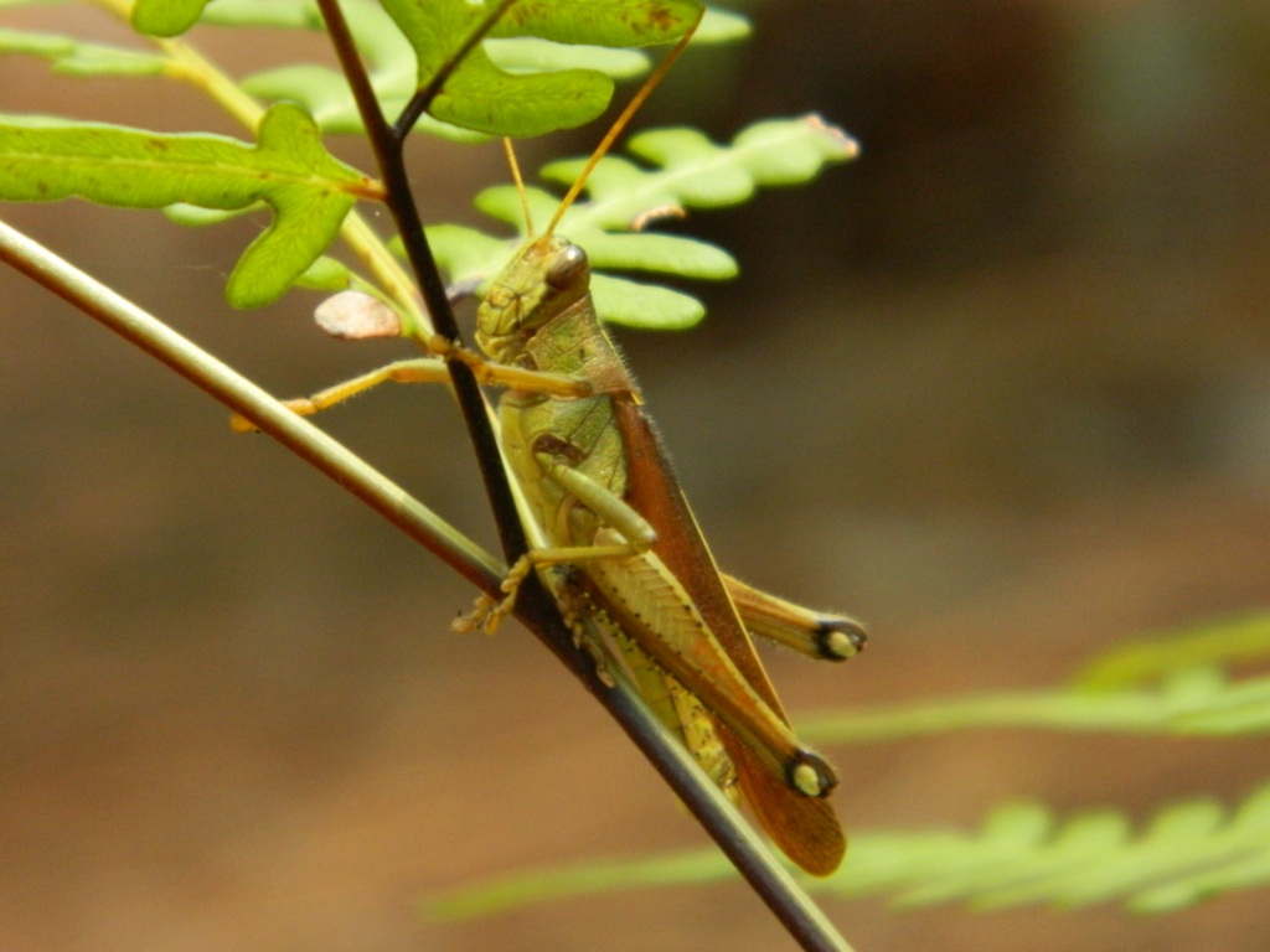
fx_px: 10199
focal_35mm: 278
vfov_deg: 5.3
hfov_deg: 7.1
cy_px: 476
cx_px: 635
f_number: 5.6
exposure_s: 1/320
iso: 400
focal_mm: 50
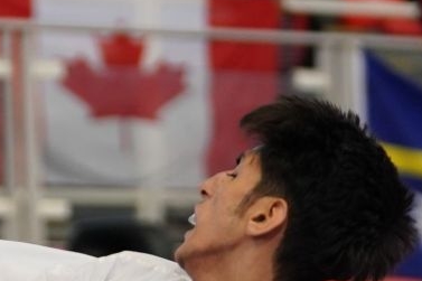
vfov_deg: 2.8
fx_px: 5647
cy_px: 433
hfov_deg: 4.3
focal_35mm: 482
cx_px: -228
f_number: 2.8
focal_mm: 101
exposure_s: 1/1000
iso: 1600
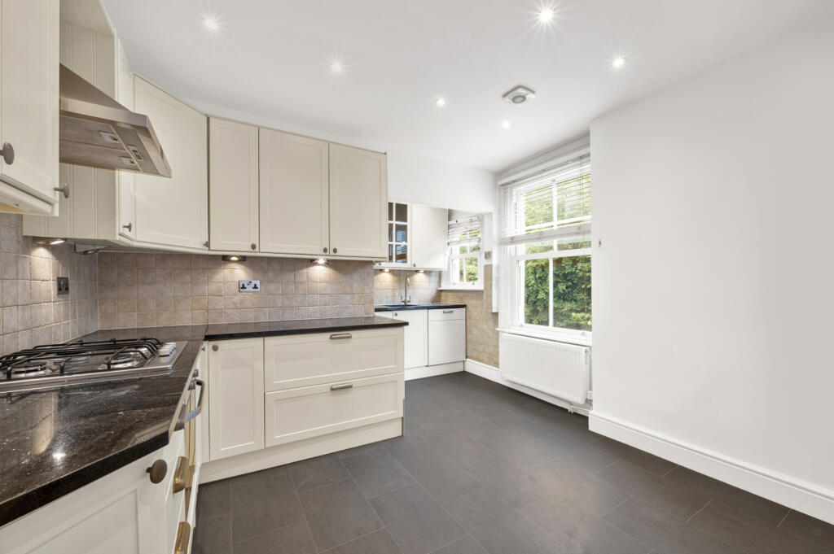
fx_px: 324
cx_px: 417
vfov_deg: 81.1
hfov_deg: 104.3
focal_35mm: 14
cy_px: 277
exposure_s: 1
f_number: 16
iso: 200
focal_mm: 14
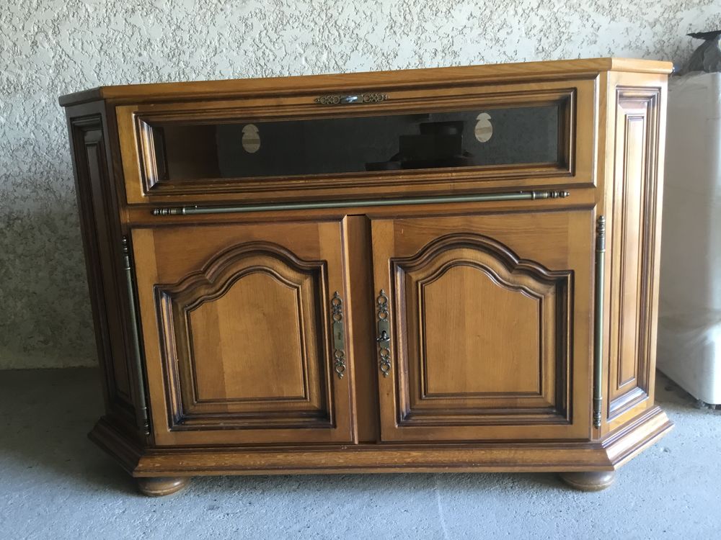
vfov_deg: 45.4
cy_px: 270
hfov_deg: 58.4
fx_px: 646
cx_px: 360
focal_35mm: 31
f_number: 2.4
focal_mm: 3.3
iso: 80
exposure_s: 1/33
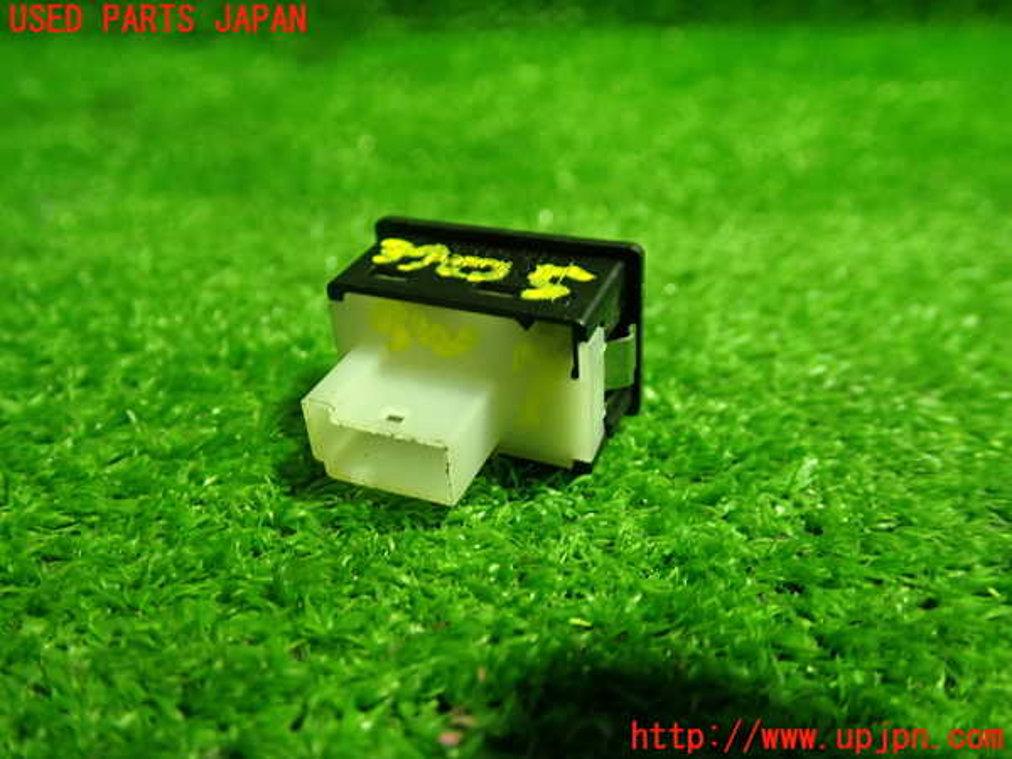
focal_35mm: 30
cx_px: 506
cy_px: 380
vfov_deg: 46.8
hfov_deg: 60.0
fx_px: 877
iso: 320
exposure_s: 1/30
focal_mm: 5.4
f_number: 2.3
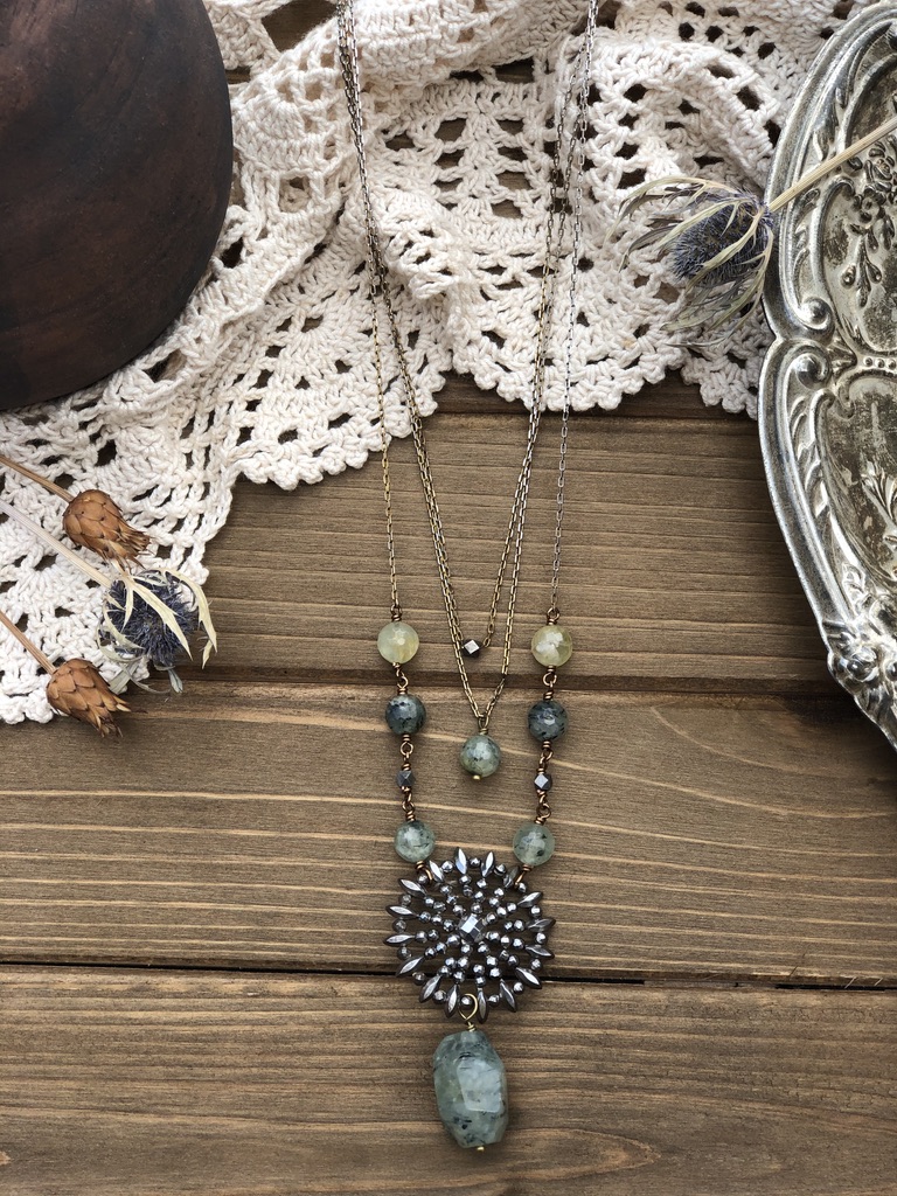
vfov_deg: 33.8
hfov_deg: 25.7
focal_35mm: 57
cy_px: 598
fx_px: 1969
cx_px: 448
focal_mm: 6.6
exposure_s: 1/203
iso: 20
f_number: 2.8
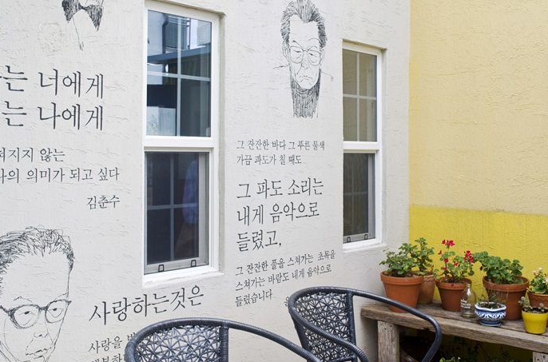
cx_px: 267
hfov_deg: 46.5
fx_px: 637
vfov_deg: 31.7
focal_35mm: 42
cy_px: 174
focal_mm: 24
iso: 100
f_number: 7.1
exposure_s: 1/125
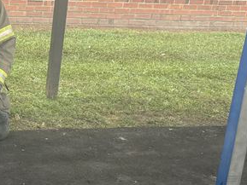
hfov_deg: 20.4
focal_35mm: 92
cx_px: -22
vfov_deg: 15.6
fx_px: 657
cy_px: 213
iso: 64
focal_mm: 5.96
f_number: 1.6
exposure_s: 1/623
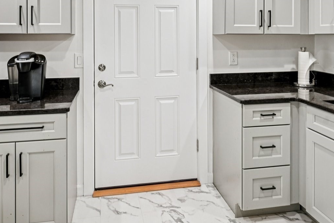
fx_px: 297
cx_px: 165
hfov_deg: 58.7
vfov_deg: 39.1
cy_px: 36
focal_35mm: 32
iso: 400
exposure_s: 1/25
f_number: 8
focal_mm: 16
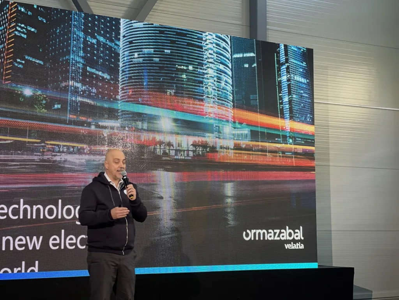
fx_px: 888
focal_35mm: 77
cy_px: 150
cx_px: 200
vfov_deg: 19.1
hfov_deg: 25.3
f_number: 2.8
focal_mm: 9
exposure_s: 1/100
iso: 250
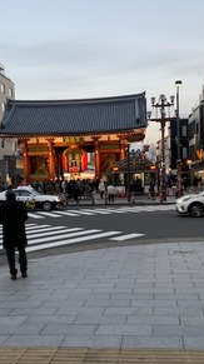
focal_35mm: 39
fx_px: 376
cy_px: 189
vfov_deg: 51.6
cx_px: 105
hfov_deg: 30.3
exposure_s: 1/100
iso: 100
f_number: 1.8
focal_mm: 4.25
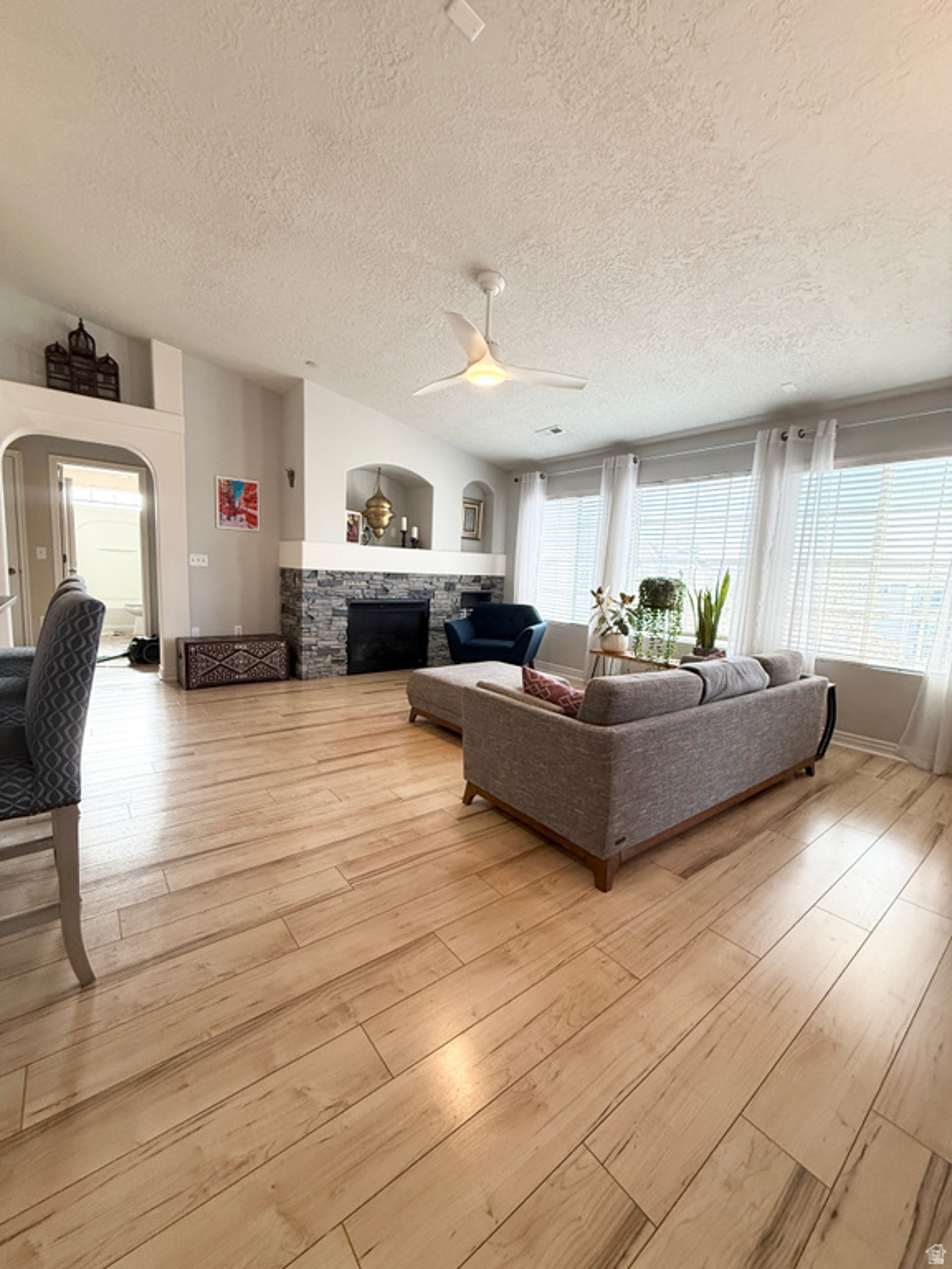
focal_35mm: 14
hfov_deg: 85.7
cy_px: 634
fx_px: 513
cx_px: 476
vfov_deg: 102.1
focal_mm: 2.22
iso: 250
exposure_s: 1/120
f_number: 2.2
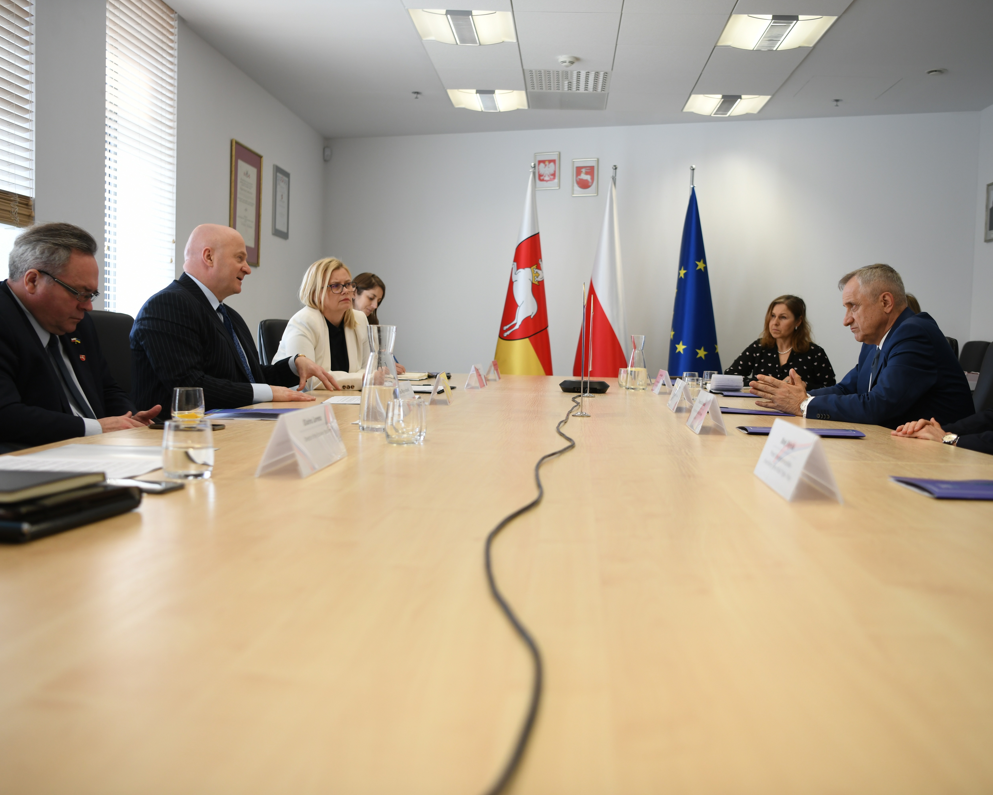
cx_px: 545
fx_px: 1029
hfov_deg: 51.5
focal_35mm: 35
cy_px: 398
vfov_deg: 42.2
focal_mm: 31
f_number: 2.8
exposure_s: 1/200
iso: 400
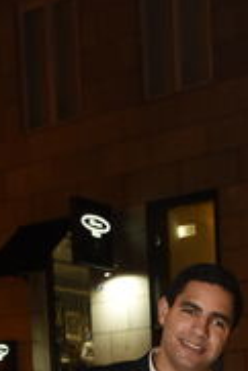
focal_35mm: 99
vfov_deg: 18.1
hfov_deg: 13.3
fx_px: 1021
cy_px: 570
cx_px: 343
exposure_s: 1/60
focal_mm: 32
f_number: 4.5
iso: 2500
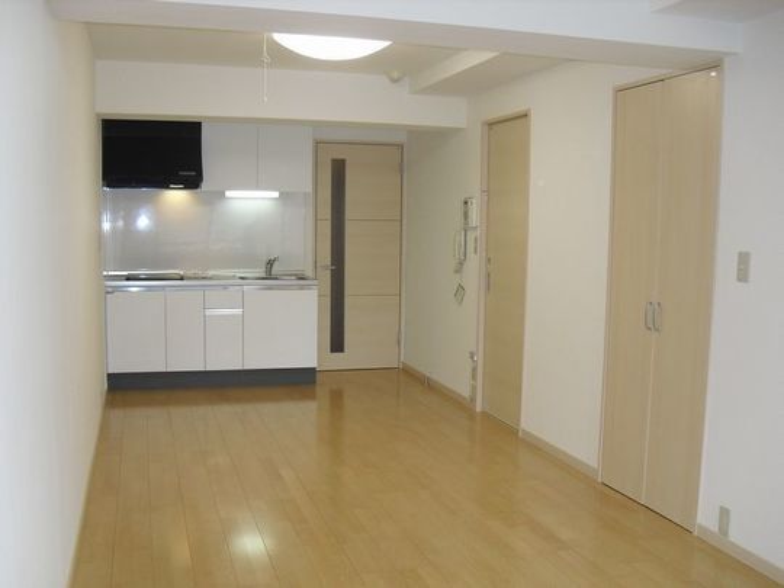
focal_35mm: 36
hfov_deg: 51.4
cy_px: 294
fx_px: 815
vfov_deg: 39.7
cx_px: 392
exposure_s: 1/100
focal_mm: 6.3
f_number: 3.1
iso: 200
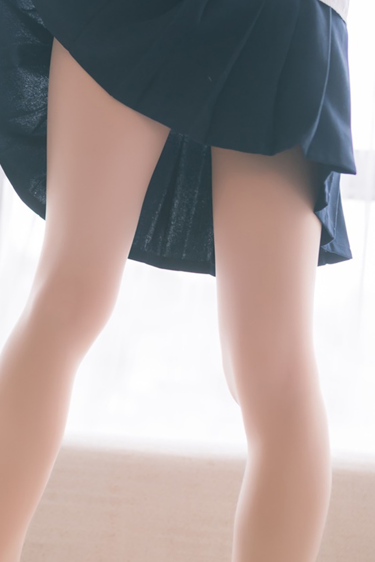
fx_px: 1031
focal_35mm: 66
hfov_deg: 20.6
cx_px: 138
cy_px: 260
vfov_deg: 30.5
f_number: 1.8
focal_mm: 35
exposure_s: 1/125
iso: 640
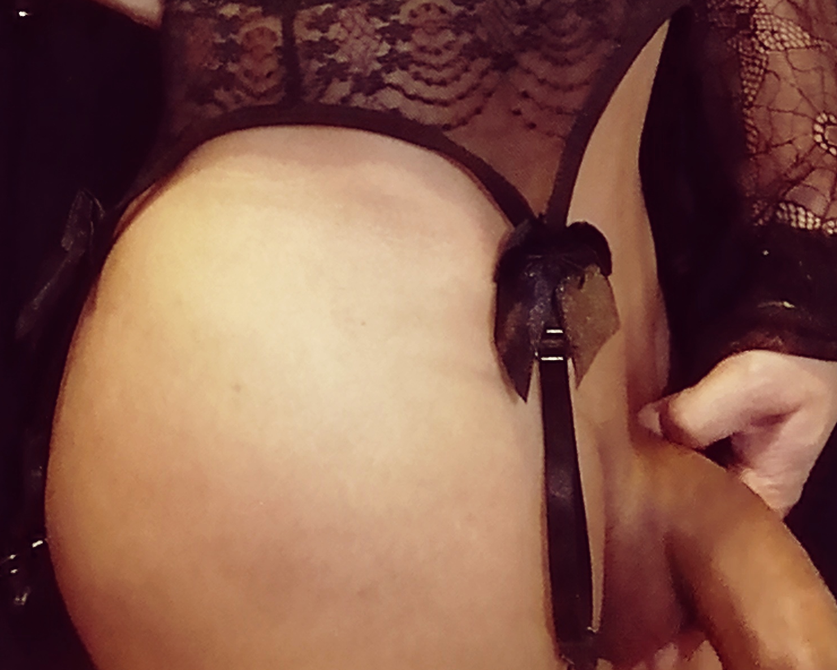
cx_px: 411
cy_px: -381
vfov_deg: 17.2
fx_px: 1957
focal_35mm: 79
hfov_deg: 24.1
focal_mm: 3.03
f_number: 2.2
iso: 800
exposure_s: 1/12.5
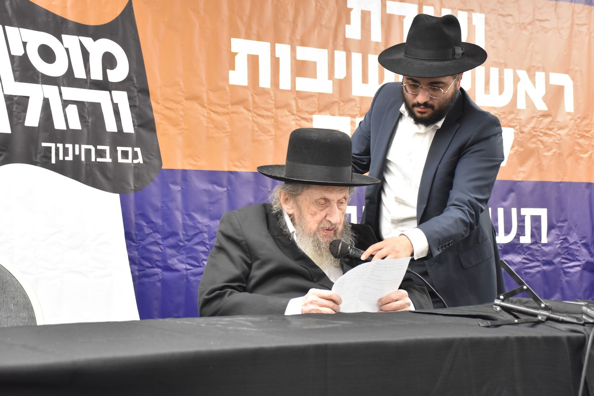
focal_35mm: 63
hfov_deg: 31.9
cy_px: 198
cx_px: 297
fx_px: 1039
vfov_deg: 21.6
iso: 1600
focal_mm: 42
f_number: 5.6
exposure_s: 1/80
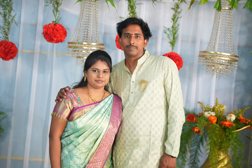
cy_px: 84
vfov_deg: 24.6
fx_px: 386
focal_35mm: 55
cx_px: 126
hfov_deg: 36.2
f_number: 2.8
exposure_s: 1/200
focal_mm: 55.1
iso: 1250
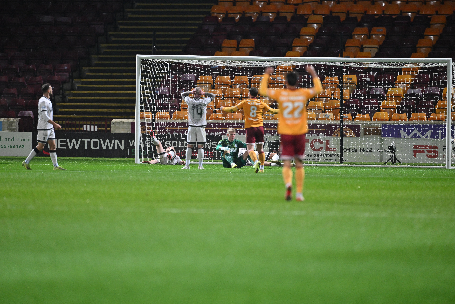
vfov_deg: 3.4
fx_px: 5055
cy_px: 152
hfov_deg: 5.2
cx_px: 228
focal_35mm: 400
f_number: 2.8
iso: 2000
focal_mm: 400
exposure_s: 1/1000
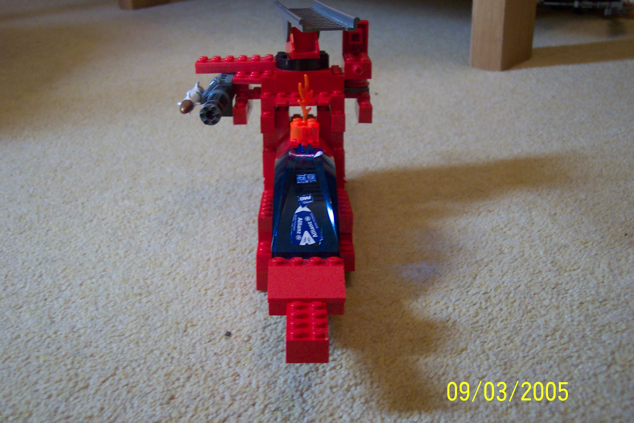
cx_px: 317
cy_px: 212
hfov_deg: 50.7
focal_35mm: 38
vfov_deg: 35.1
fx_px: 669
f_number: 2.8
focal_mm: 8
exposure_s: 1/30
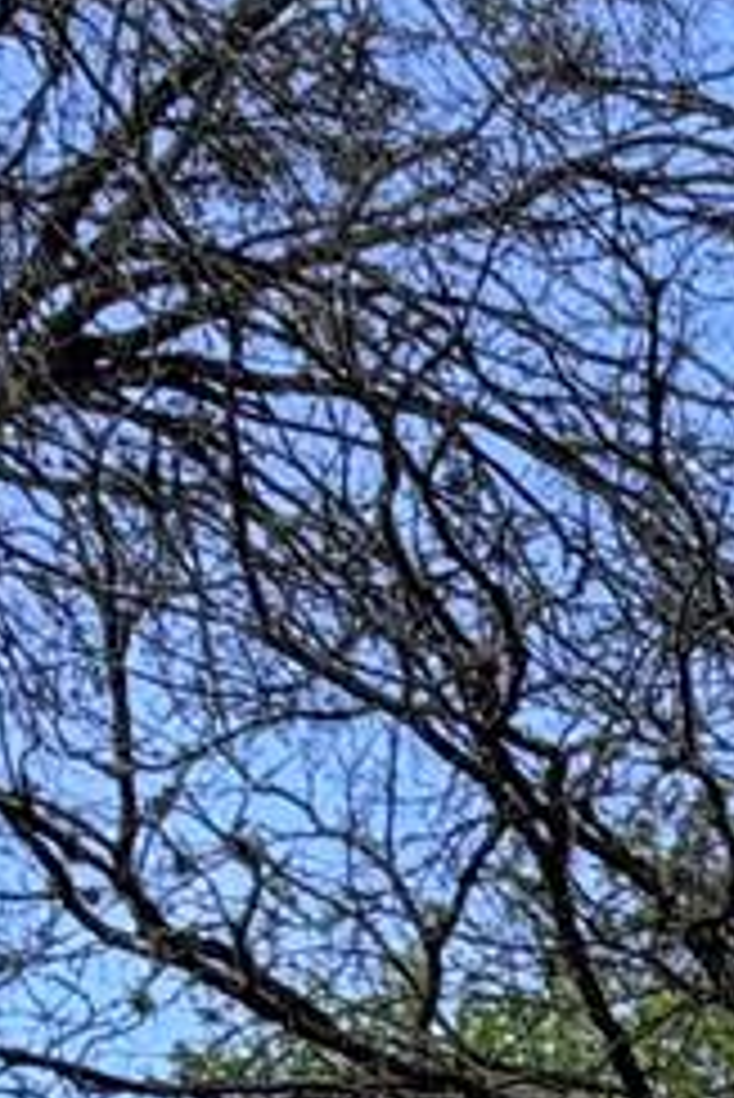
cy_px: 1786
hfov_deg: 10.1
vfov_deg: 15.2
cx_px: 1608
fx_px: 3726
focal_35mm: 122
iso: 40
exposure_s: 1/506
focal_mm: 2.22
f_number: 2.2
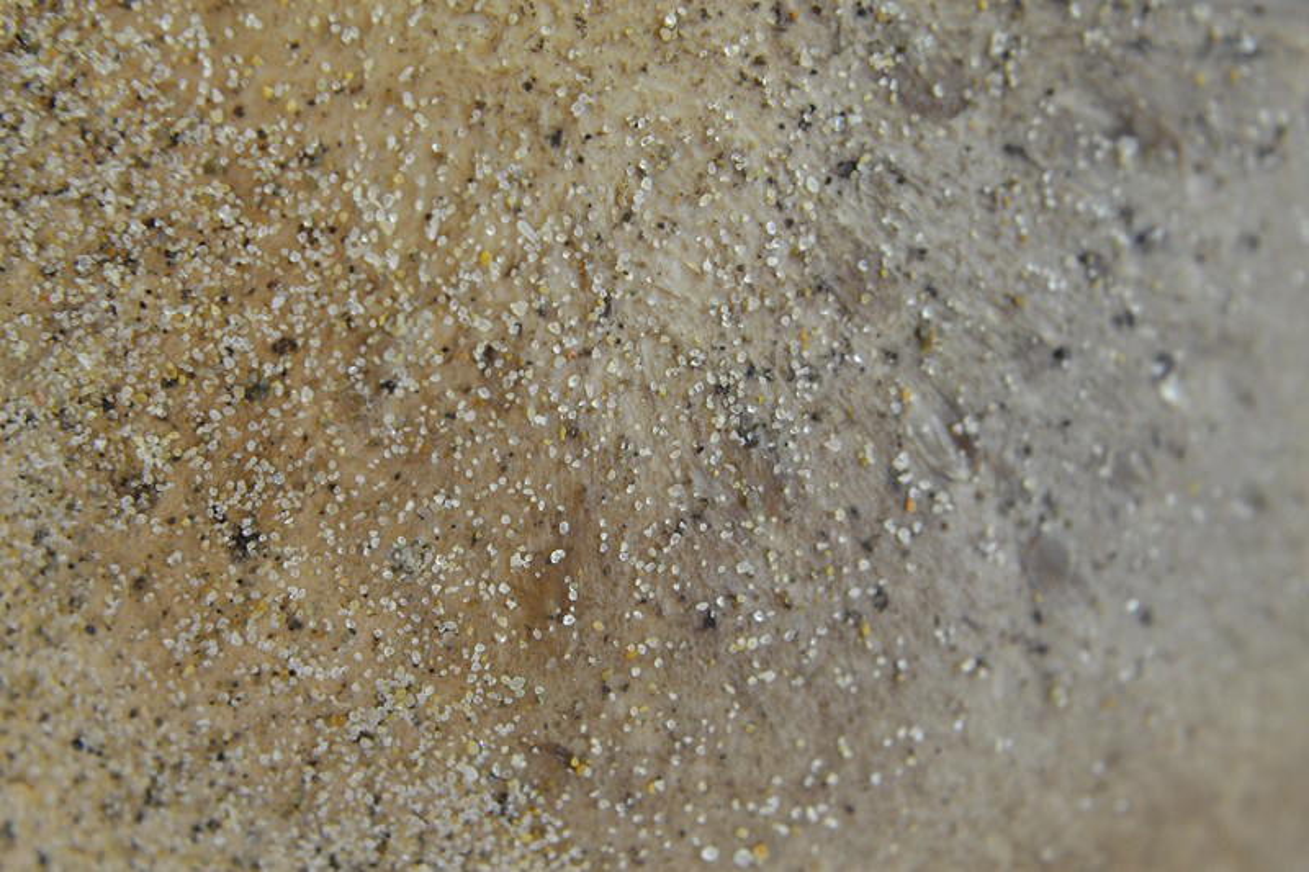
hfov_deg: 28.1
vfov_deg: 18.9
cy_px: 436
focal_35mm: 72
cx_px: 654
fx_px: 2617
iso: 200
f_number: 11
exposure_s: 2.5
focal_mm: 48
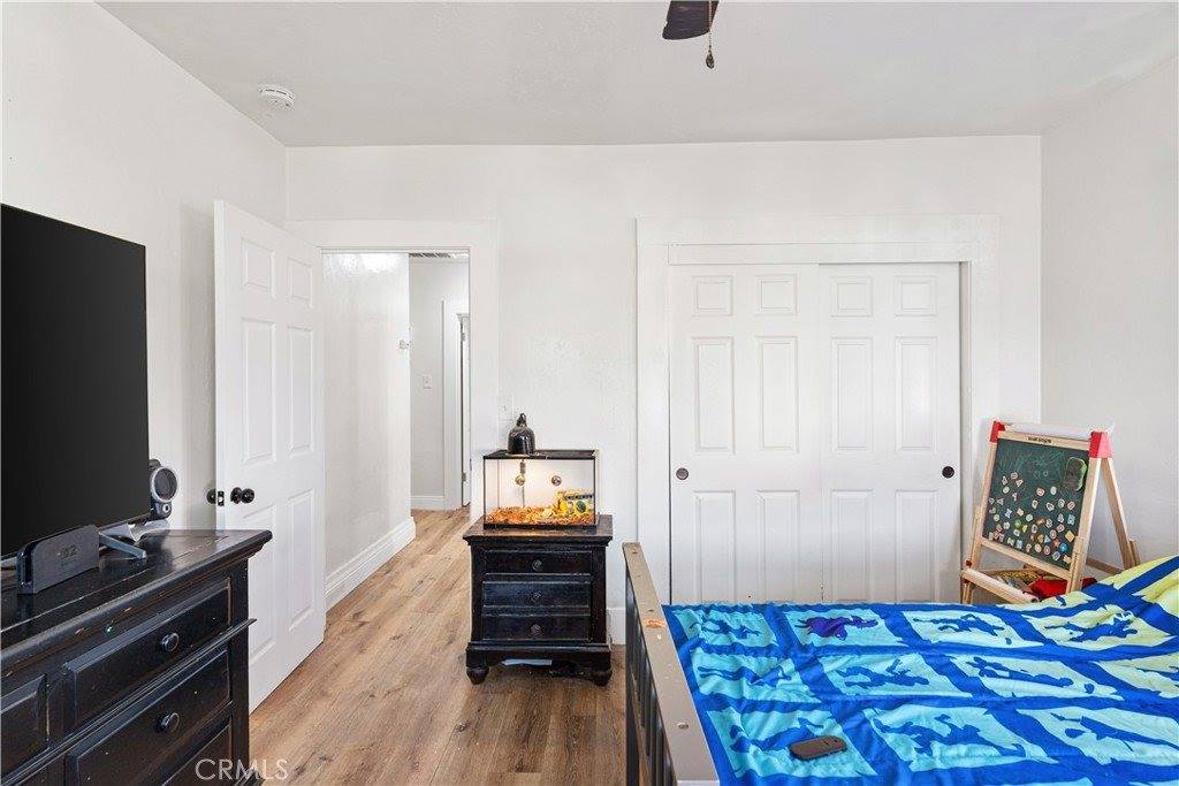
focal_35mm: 17
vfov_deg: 70.5
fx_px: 557
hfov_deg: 93.3
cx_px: 590
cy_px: 393
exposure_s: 1/8
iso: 400
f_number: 5.6
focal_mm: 17
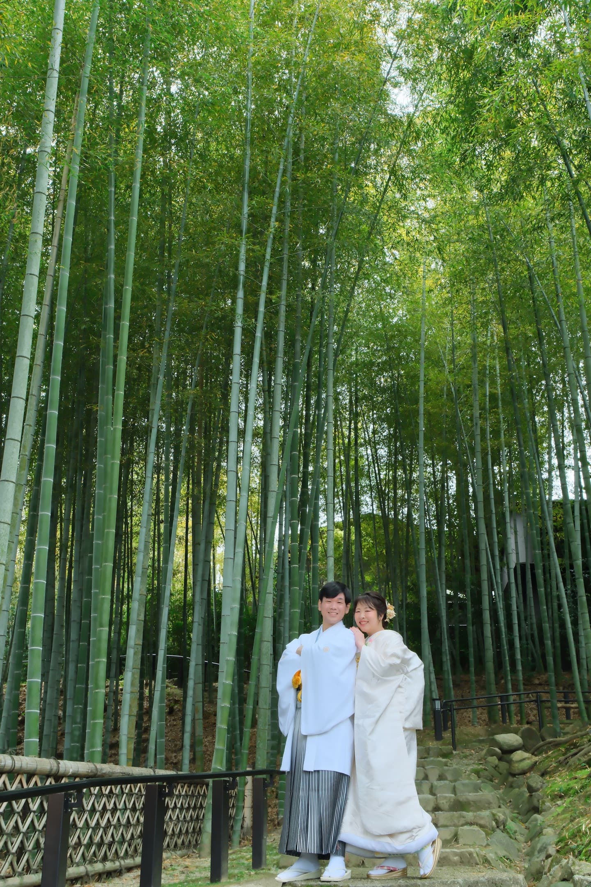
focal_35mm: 38
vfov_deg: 50.7
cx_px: 296
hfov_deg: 35.1
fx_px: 936
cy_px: 444
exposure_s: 1/200
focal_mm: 25.1
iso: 800
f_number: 8
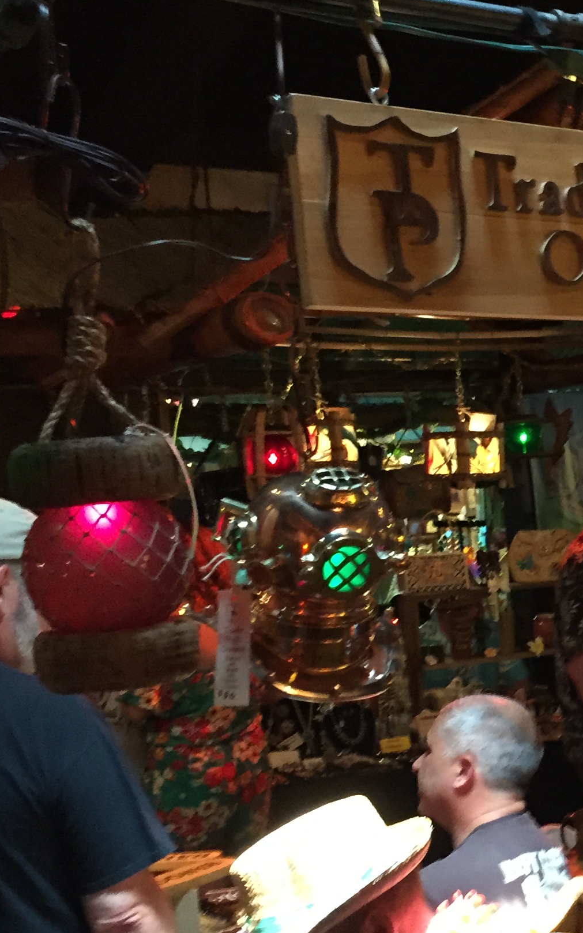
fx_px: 1576
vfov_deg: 32.9
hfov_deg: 19.1
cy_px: 566
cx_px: 788
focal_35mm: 62
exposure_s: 1/15
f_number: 2.2
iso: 250
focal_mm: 4.15
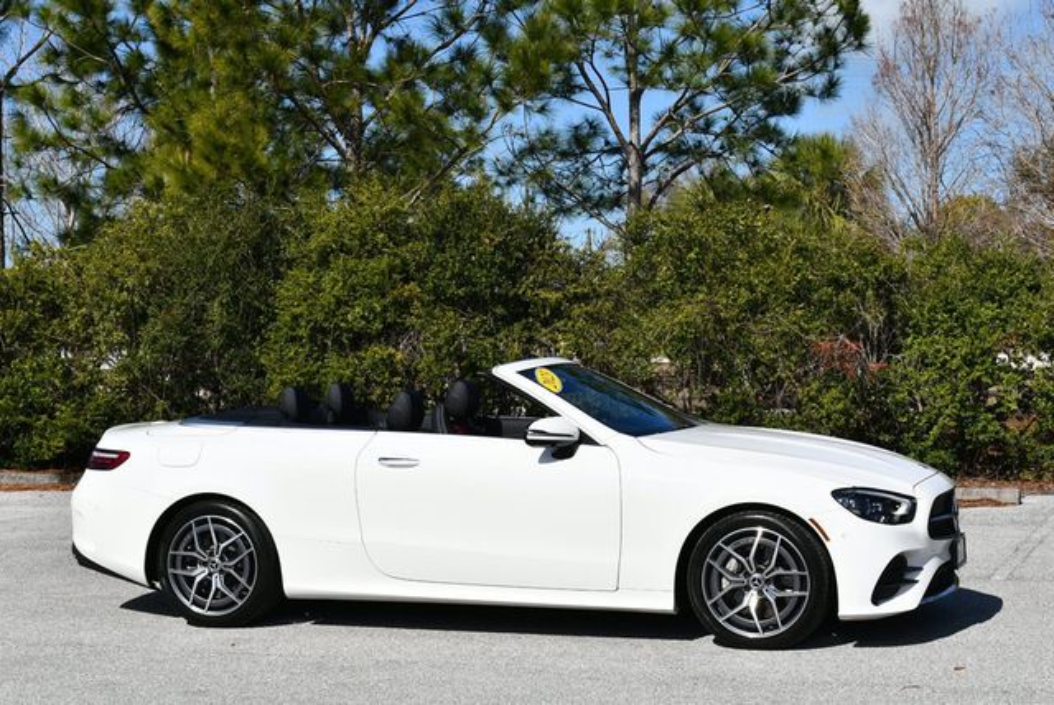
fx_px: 1993
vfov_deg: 20.1
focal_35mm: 68
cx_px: 527
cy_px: 352
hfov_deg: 29.6
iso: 100
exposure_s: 1/320
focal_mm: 34
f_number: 9
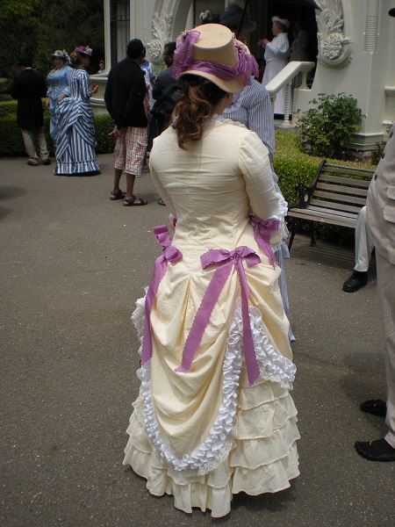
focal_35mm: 38
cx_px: 198
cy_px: 264
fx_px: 578
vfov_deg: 49.0
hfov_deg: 37.7
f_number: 4.6
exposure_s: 1/830
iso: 64
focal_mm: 6.3
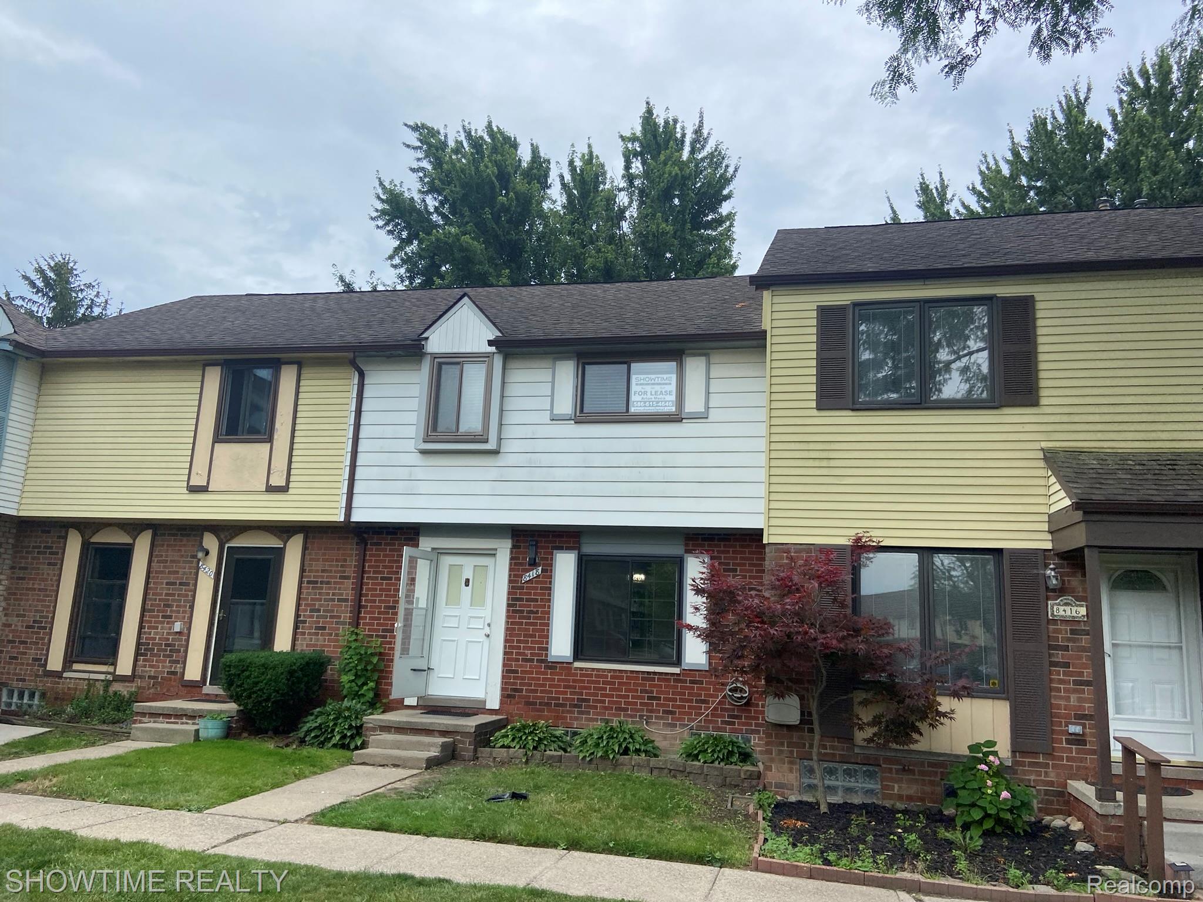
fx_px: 904
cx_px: 602
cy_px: 451
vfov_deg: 53.1
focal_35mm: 26
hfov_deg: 67.3
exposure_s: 1/1135
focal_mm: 4.25
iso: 32
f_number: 1.8
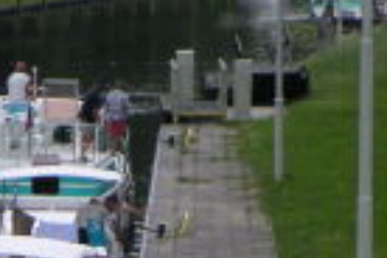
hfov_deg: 6.1
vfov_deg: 4.1
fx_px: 3601
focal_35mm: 335
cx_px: 25
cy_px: 325
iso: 50
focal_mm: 17.1
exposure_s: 1/350
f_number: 3.6
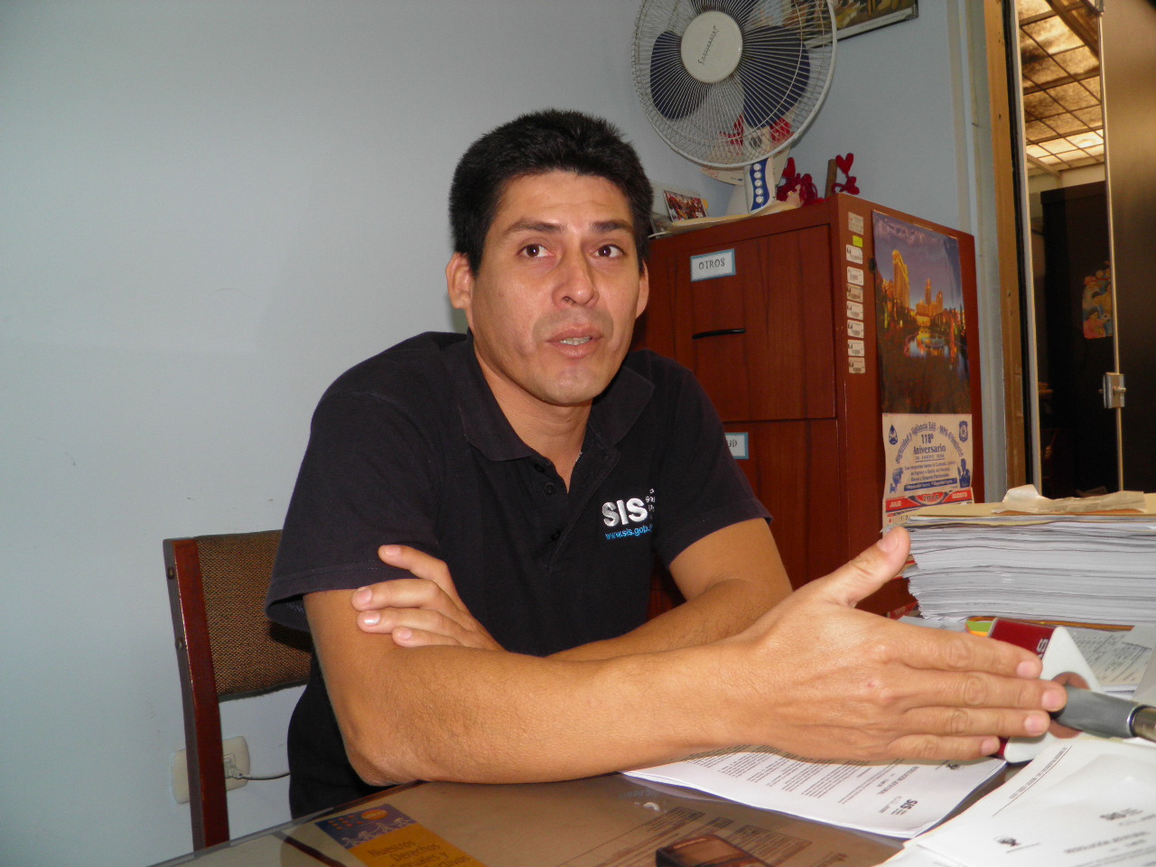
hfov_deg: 63.4
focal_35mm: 28
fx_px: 935
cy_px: 434
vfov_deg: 49.7
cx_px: 578
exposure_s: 1/30
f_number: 2.8
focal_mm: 4.9
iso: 100
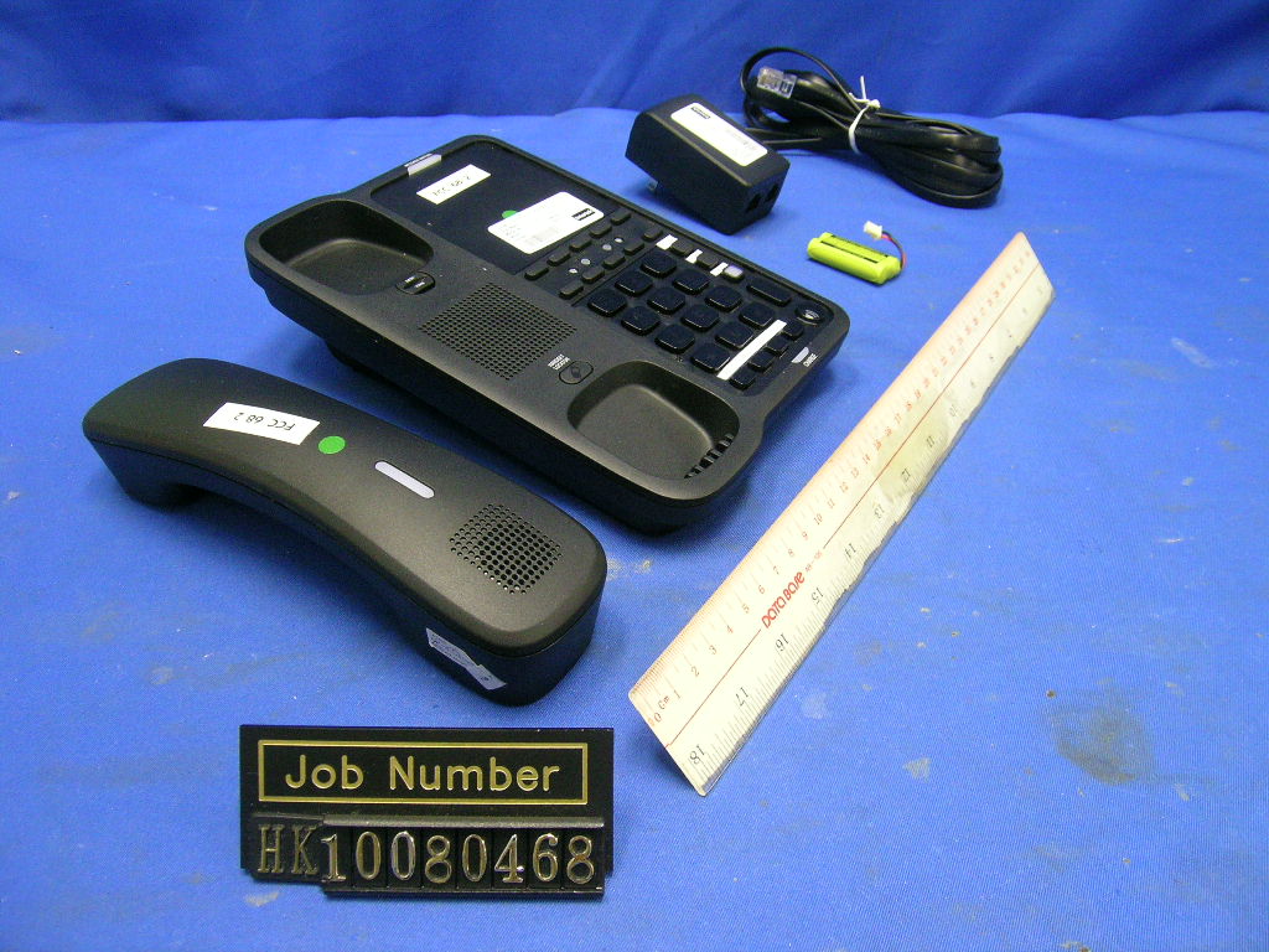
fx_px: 1026
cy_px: 476
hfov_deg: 63.4
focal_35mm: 28
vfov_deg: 49.7
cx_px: 634
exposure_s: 1/15
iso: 200
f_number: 4.4
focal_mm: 5.8
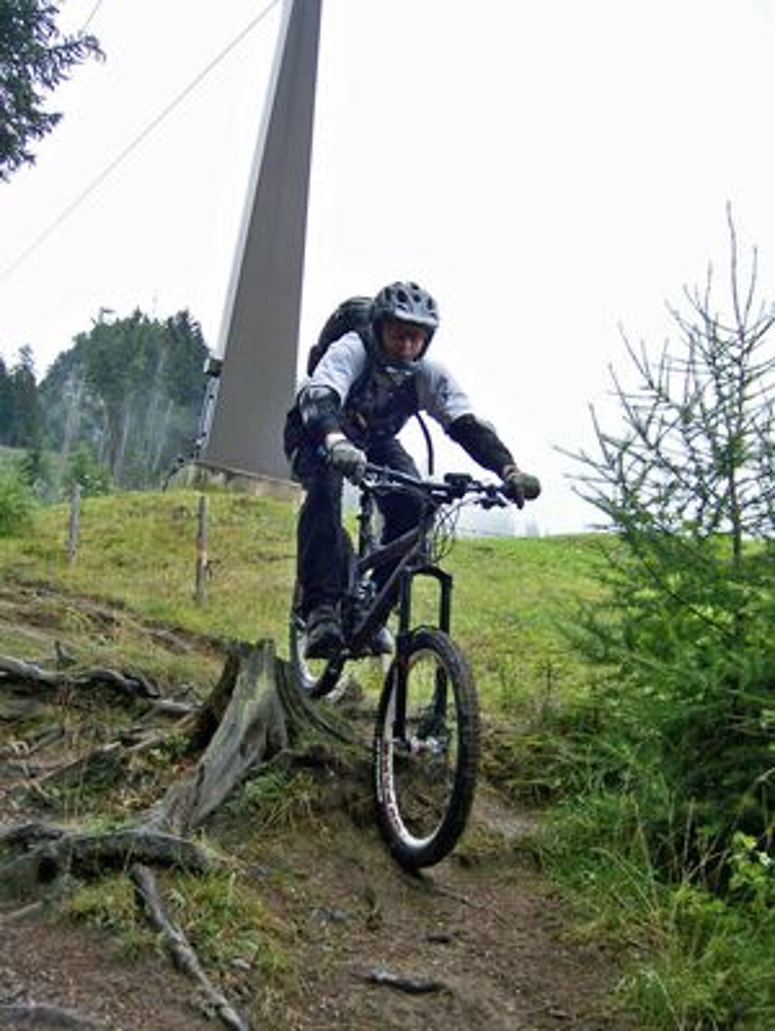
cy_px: 516
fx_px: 1073
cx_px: 388
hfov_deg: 39.7
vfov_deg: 51.3
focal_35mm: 36
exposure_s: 1/320
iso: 80
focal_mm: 6
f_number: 2.8
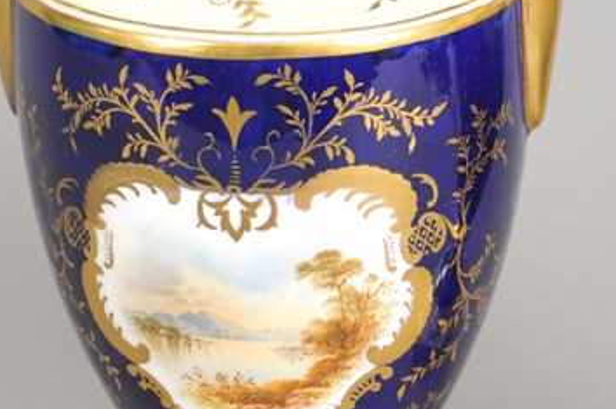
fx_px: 3913
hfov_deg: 8.9
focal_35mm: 229
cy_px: 232
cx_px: 630
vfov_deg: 6.0
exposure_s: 1/60
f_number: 5.6
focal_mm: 36
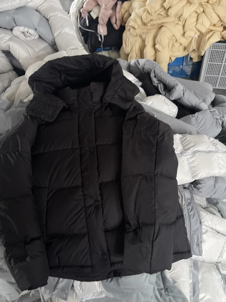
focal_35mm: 26
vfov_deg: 67.3
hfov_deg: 53.1
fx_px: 226
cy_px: 151
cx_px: 113
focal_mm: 5.1
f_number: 1.6
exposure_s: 1/121
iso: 125
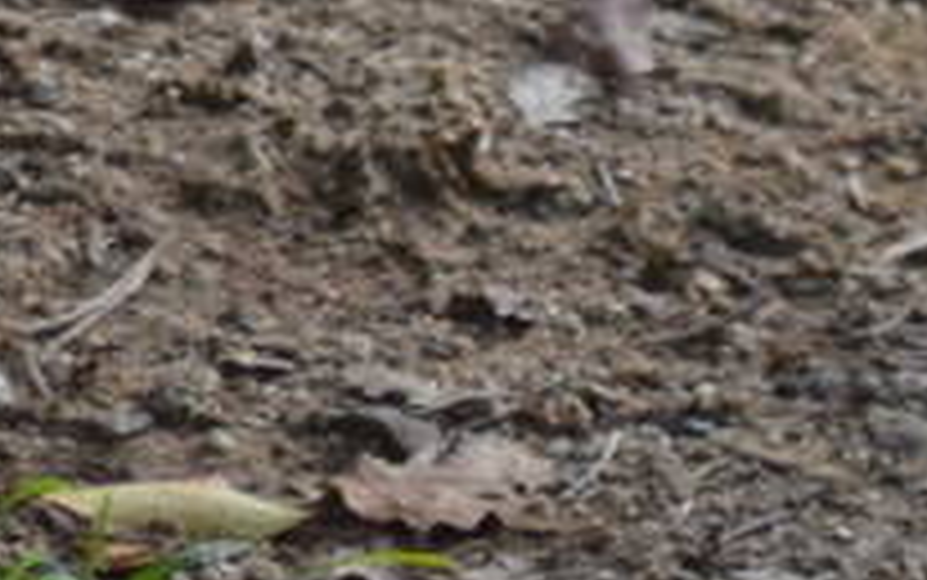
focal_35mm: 2963
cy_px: -1007
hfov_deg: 0.7
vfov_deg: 0.4
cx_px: 3136
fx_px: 74897
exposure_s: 1/800
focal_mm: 250
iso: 800
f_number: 5
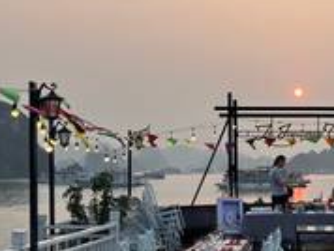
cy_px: 146
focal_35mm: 70
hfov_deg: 26.9
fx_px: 676
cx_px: 295
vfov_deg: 21.0
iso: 50
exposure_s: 1/1135
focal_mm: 5.7
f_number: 1.5
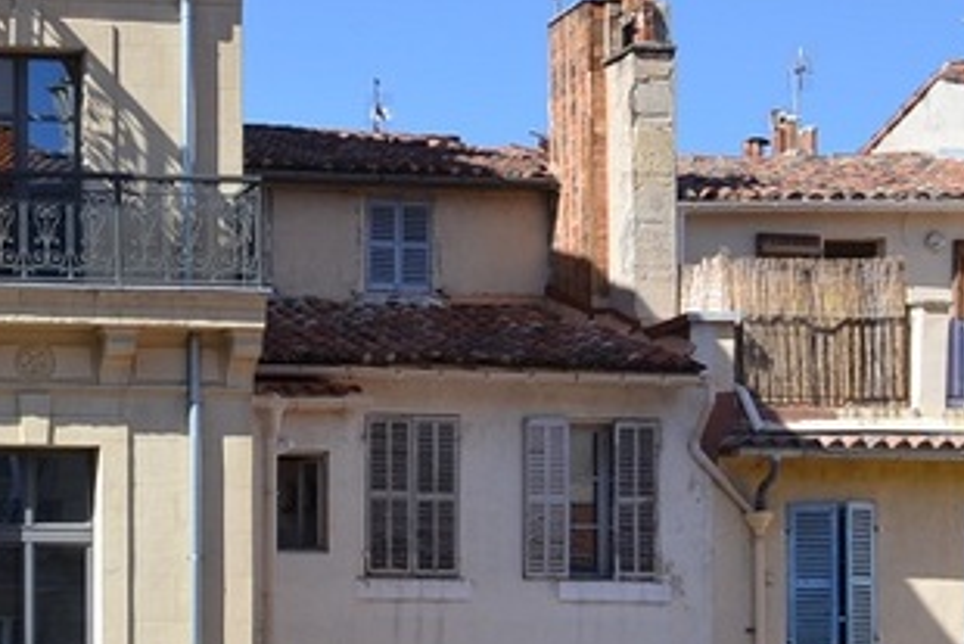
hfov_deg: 21.2
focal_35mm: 87
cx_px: -286
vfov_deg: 14.9
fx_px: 2331
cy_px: 879
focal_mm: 18
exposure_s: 1/200
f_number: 7.1
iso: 100
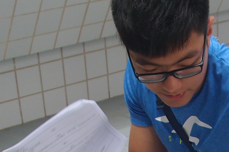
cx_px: 242
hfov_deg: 15.5
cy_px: 300
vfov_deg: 9.9
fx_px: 820
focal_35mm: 129
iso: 100
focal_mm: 6.87
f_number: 2.5
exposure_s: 1/320
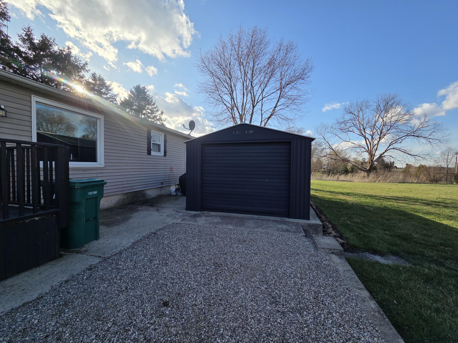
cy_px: 172
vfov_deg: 89.9
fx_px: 172
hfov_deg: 106.2
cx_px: 229
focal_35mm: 13
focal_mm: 2.2
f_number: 2.2
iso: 50
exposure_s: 1/1533
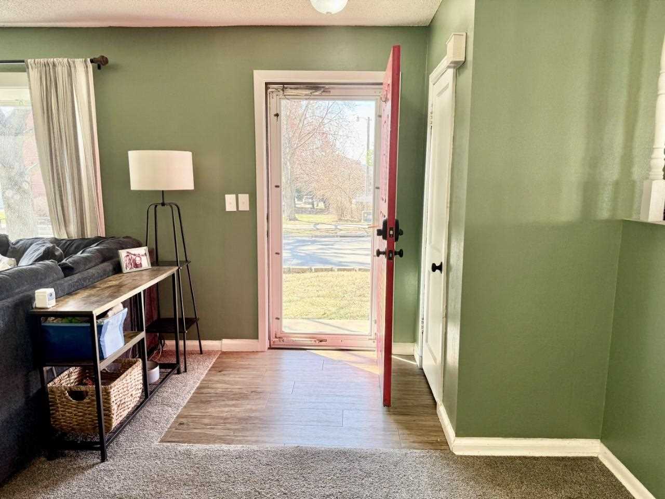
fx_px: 461
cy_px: 250
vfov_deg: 56.8
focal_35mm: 24
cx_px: 332
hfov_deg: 71.6
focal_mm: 6.76
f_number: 1.78
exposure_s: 1/244
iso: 100
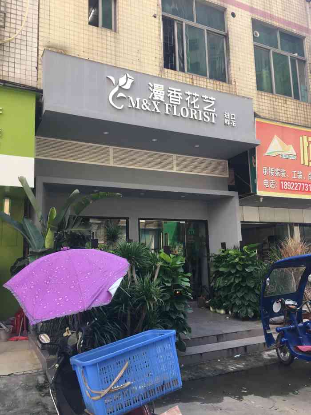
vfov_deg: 61.7
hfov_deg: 48.2
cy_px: 208
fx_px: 347
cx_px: 156
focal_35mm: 29
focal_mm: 4.15
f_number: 2.2
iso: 25
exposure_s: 1/169
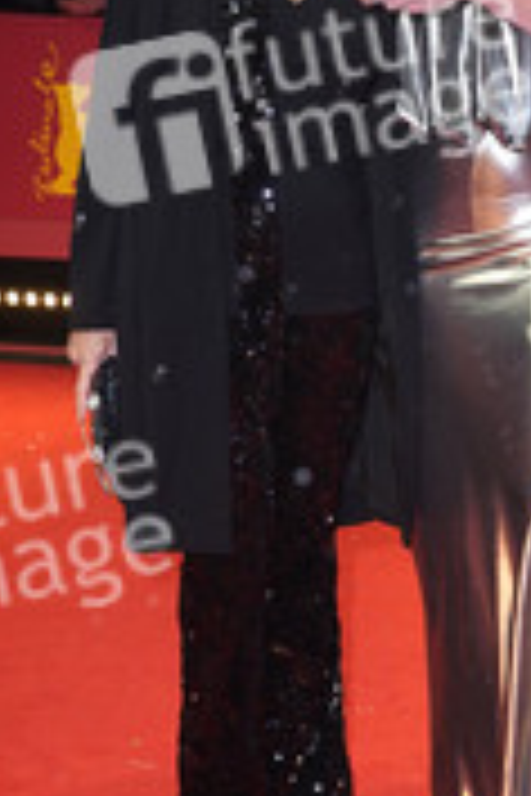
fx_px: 1748
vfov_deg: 25.6
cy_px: 324
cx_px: 432
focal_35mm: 79
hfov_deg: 17.1
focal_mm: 35
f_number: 5.6
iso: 640
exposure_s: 1/160
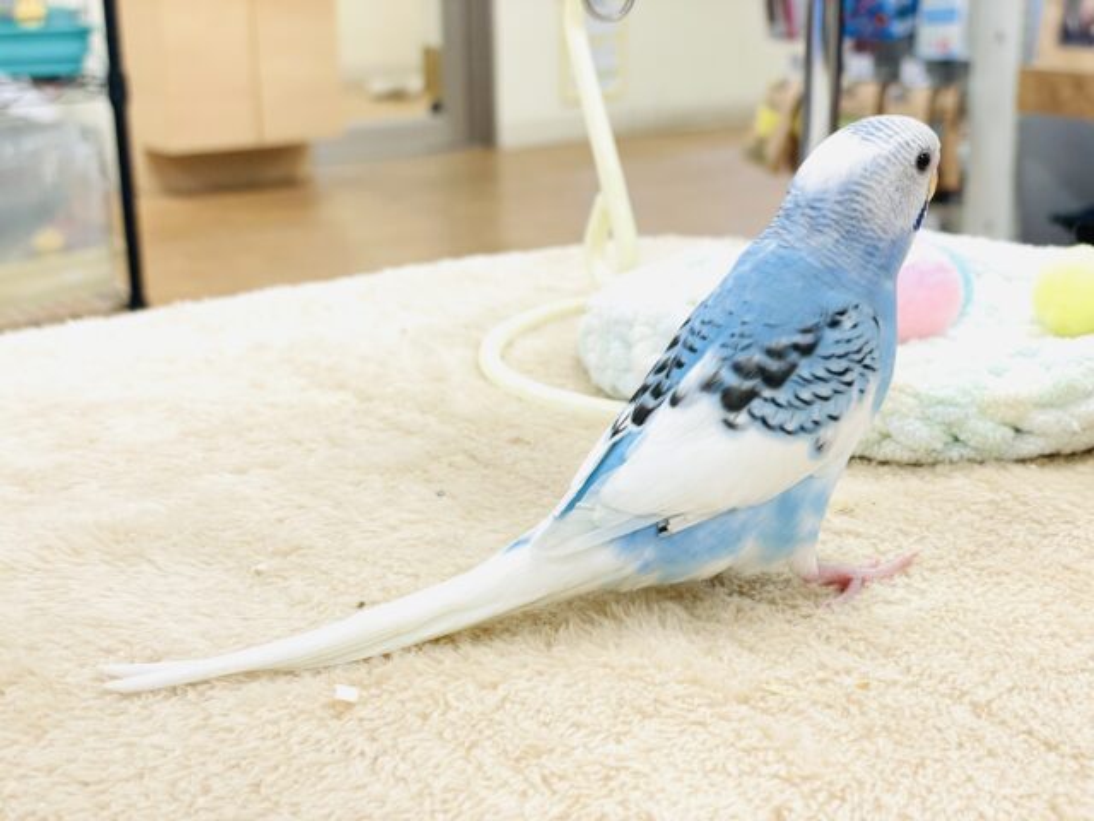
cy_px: 410
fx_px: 1643
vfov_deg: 28.0
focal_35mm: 52
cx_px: 547
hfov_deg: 36.8
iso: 80
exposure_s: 1/99
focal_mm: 6
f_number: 2
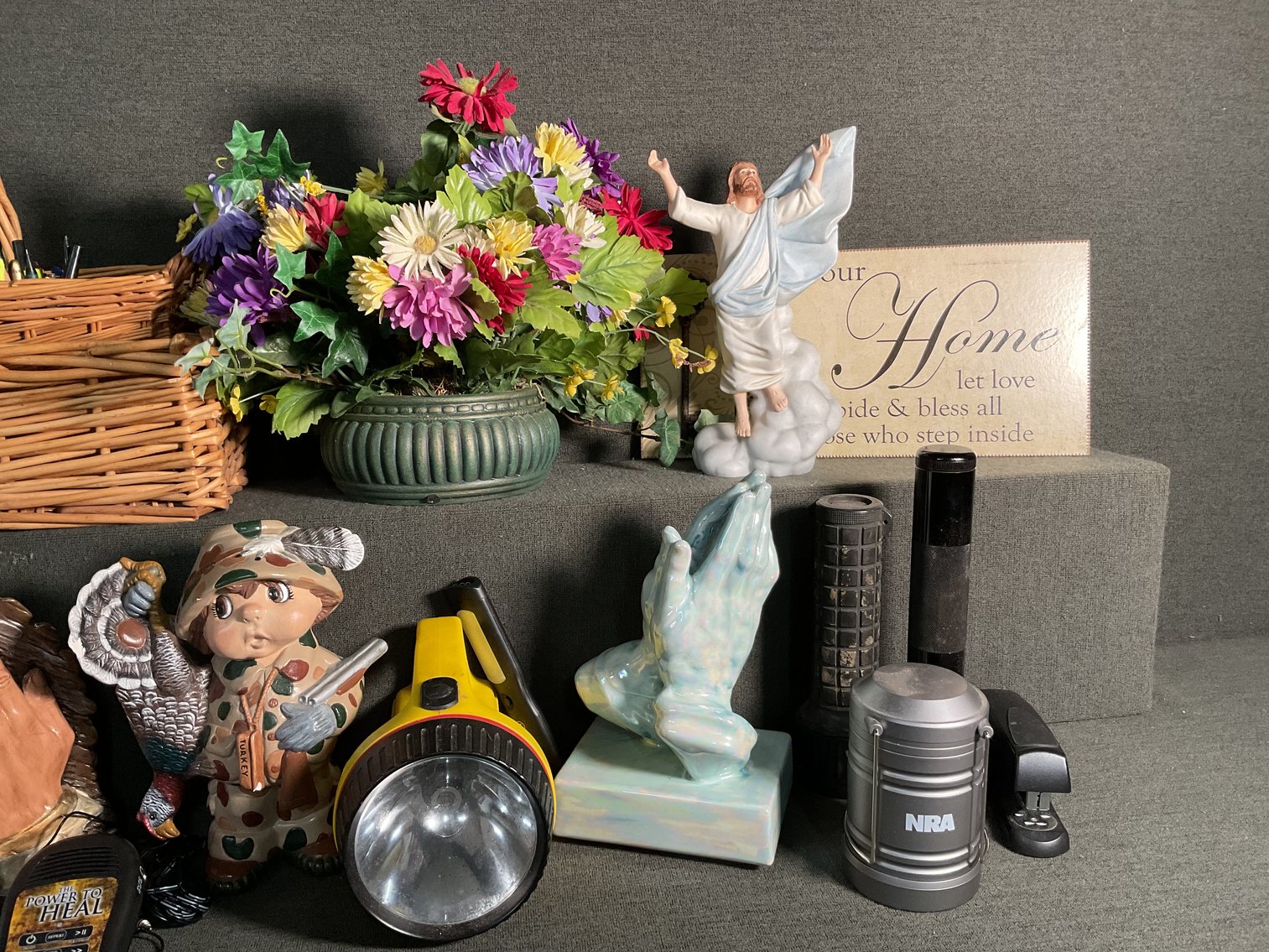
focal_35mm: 29
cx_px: 634
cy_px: 476
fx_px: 1063
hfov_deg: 61.7
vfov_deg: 48.2
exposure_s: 1/60
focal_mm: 3
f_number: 1.8
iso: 64
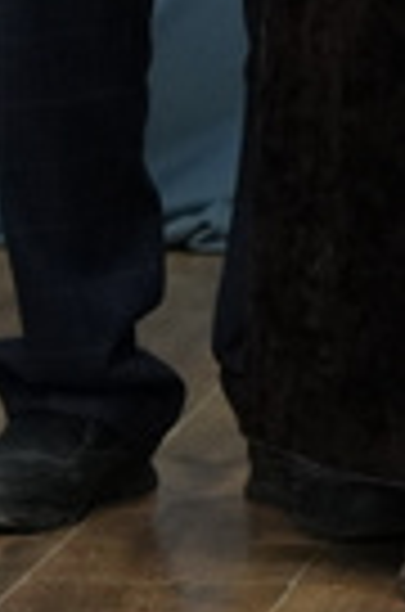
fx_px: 6848
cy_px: -749
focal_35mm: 404
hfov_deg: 3.4
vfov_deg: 5.0
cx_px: 572
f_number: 3.2
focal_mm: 53.5
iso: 2500
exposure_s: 1/125
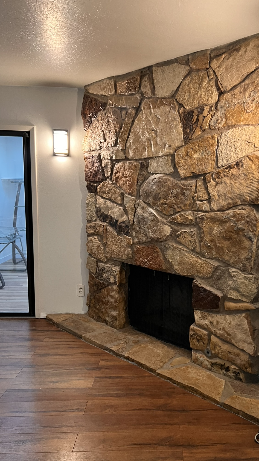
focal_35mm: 29
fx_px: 354
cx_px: 172
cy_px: 232
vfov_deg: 66.1
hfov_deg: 39.7
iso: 250
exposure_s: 1/60
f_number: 1.5
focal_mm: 5.7
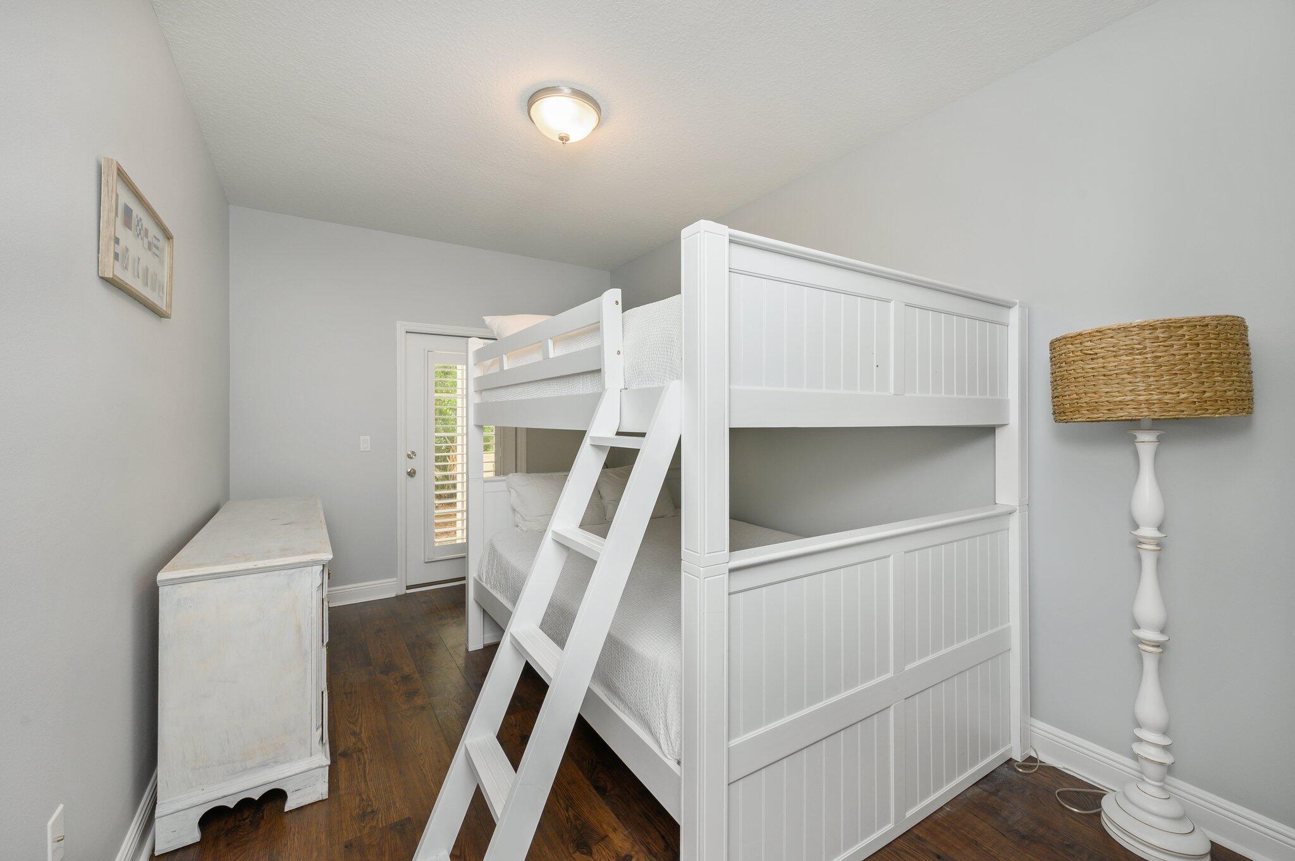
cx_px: 648
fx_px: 503
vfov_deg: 81.1
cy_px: 430
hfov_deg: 104.3
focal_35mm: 14
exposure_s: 1/30
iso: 250
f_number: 9
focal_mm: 14
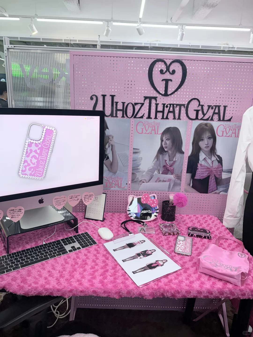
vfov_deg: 71.6
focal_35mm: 24
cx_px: 126
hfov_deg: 56.8
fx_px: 234
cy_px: 168
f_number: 1.78
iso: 200
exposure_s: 1/157
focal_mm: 6.76
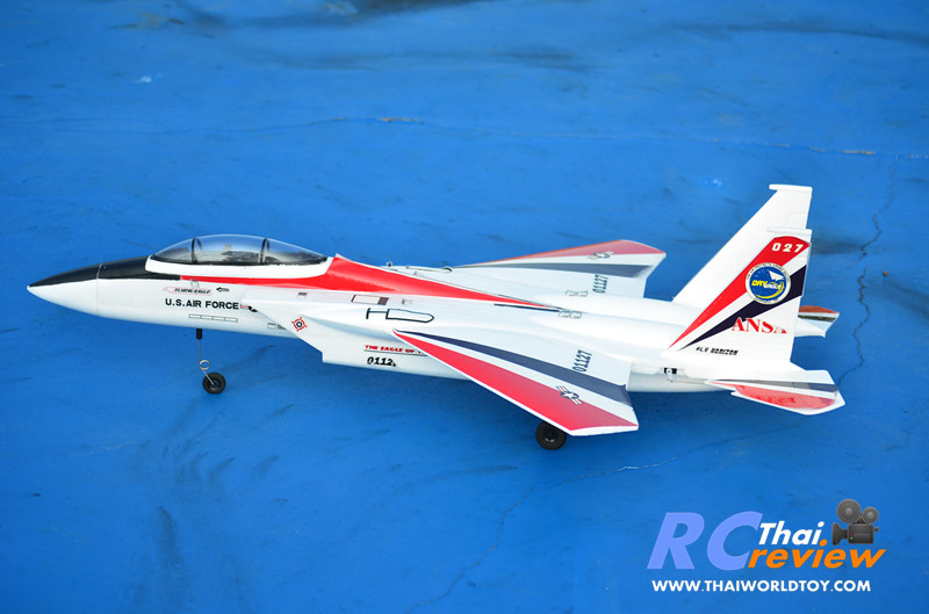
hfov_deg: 21.0
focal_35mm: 98
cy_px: 307
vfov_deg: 14.0
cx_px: 464
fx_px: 2510
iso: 100
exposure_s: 1/320
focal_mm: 65
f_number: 4.5
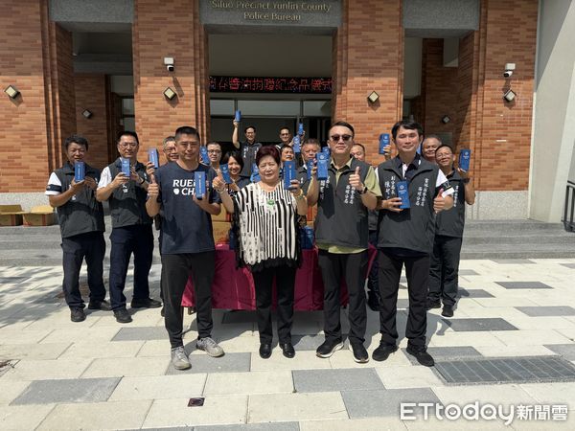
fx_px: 399
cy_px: 216
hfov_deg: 71.6
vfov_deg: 56.8
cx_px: 288
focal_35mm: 24
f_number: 1.78
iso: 80
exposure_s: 1/4975
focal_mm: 6.76
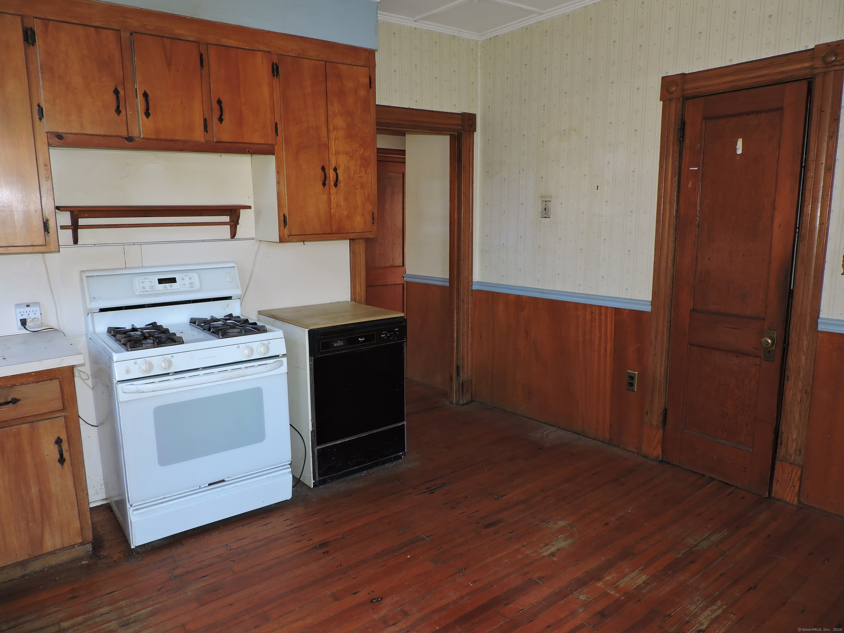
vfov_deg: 56.8
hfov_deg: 71.6
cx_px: 422
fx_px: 585
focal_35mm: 24
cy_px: 316
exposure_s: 1/30
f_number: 3
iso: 200
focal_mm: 4.3
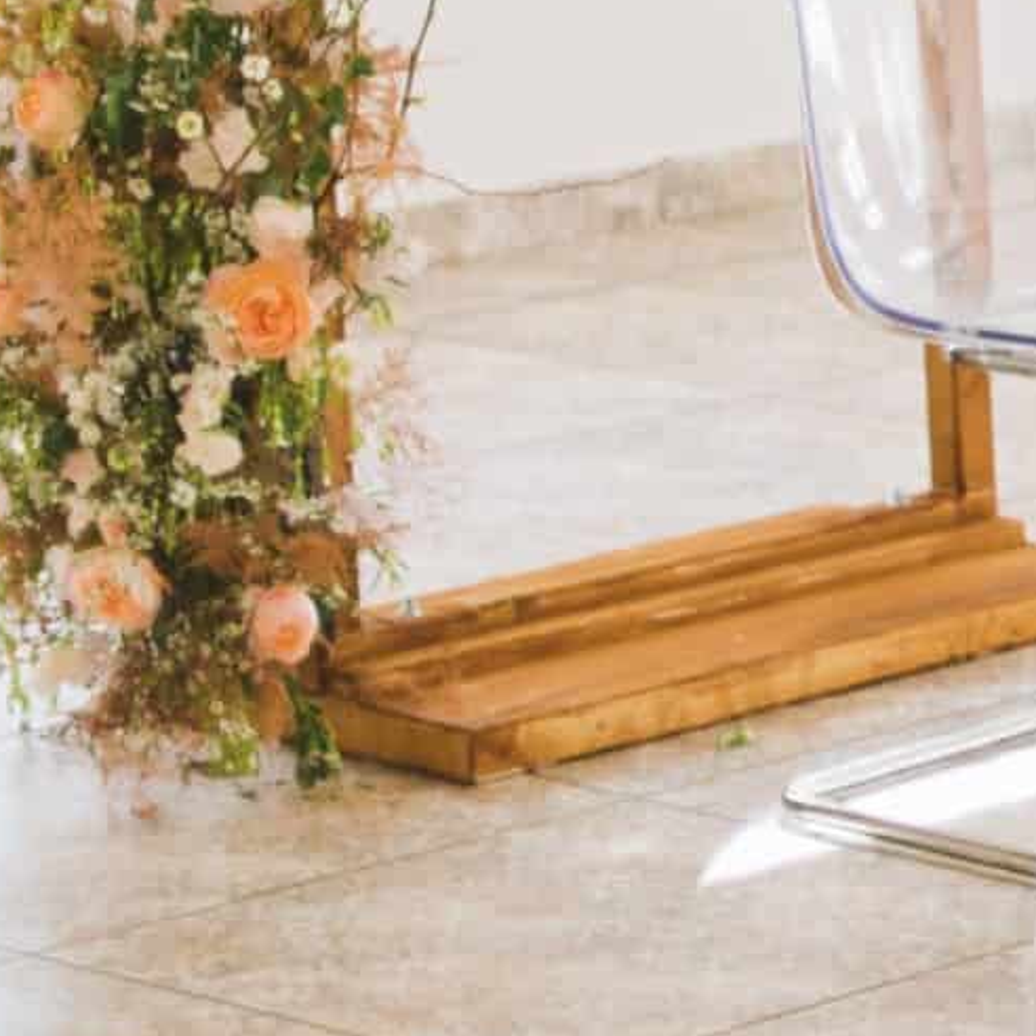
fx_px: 7483
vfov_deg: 7.8
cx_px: 2533
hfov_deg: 7.4
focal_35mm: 221
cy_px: -313
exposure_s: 1/1000
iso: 320
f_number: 1.8
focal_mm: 50
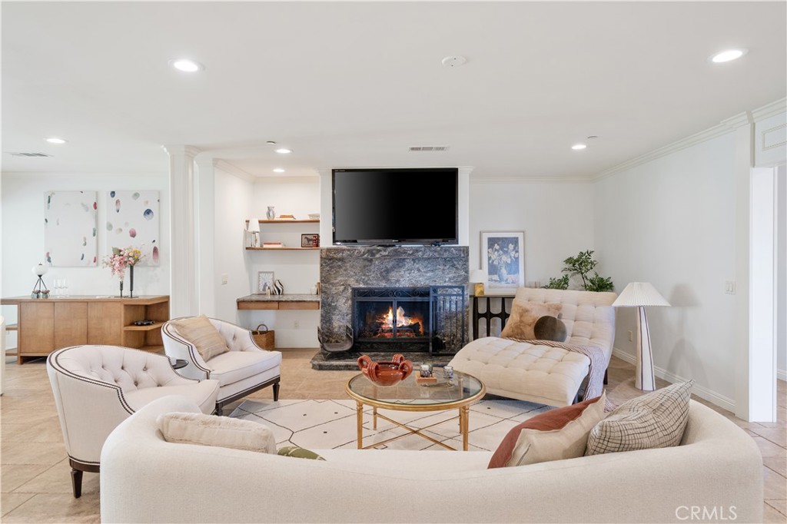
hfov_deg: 84.0
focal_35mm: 20
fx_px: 437
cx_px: 394
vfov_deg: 61.9
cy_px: 262
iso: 800
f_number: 6.7
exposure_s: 1/15
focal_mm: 20
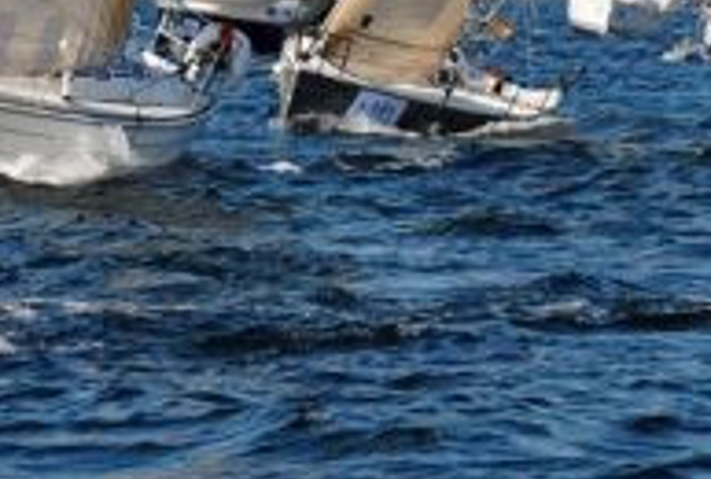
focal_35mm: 435
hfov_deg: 4.7
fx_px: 8618
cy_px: -359
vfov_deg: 3.2
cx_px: -192
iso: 100
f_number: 5.6
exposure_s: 1/500
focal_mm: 70
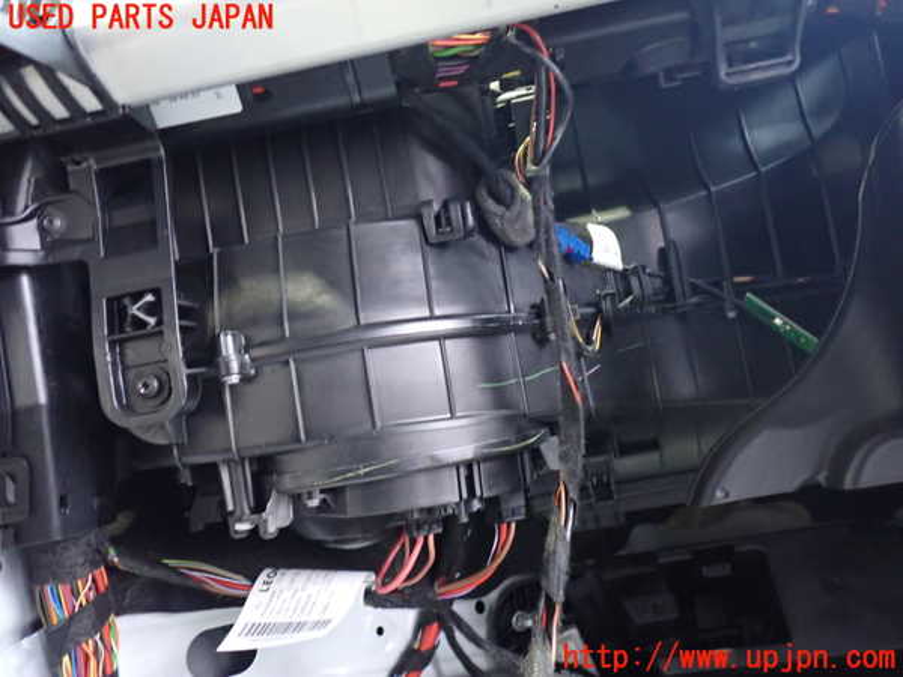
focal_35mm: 30
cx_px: 452
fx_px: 783
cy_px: 338
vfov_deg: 46.8
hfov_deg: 60.0
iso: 800
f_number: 2.3
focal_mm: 5.4
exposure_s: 1/15
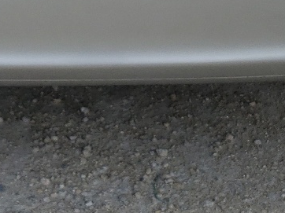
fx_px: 946
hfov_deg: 17.1
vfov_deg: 11.7
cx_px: 103
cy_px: -194
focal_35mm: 115
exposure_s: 1/3333
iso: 50
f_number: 1.5
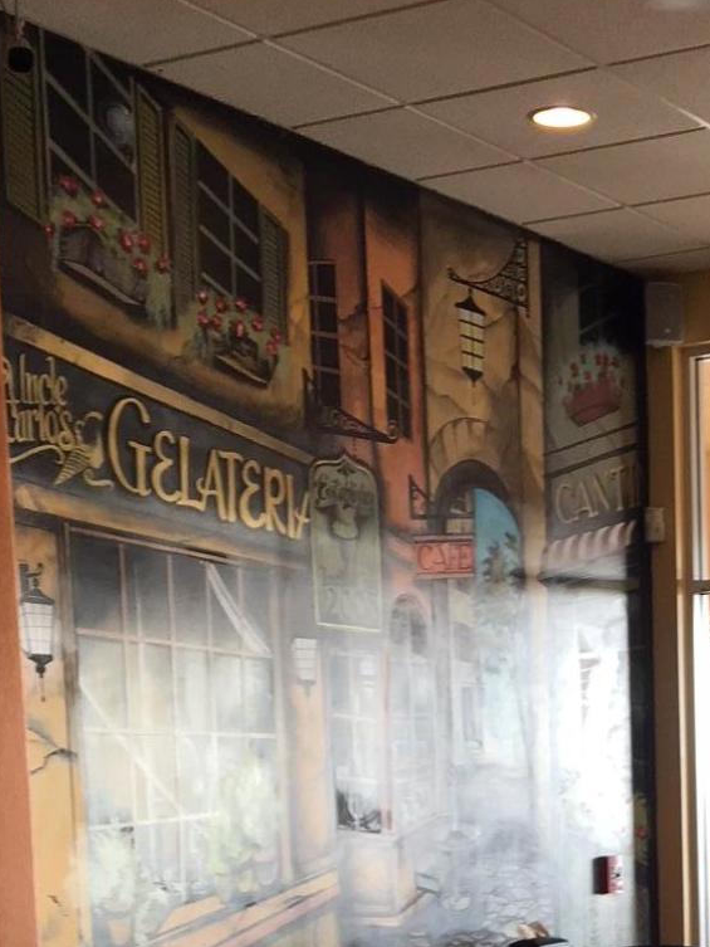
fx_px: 2105
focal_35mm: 77
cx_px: 656
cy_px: 1060
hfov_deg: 18.8
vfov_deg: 23.6
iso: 32
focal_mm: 4.15
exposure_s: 1/60
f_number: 2.2
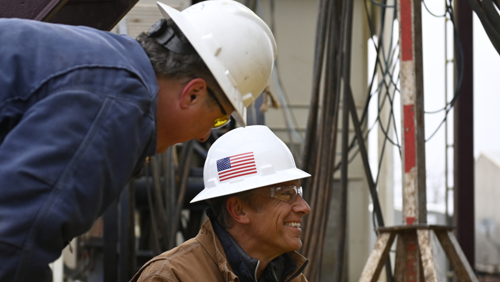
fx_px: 1193
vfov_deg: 13.4
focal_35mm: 90
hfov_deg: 23.7
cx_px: 238
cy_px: 218
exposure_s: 1/200
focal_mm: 62
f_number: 3.5
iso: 500
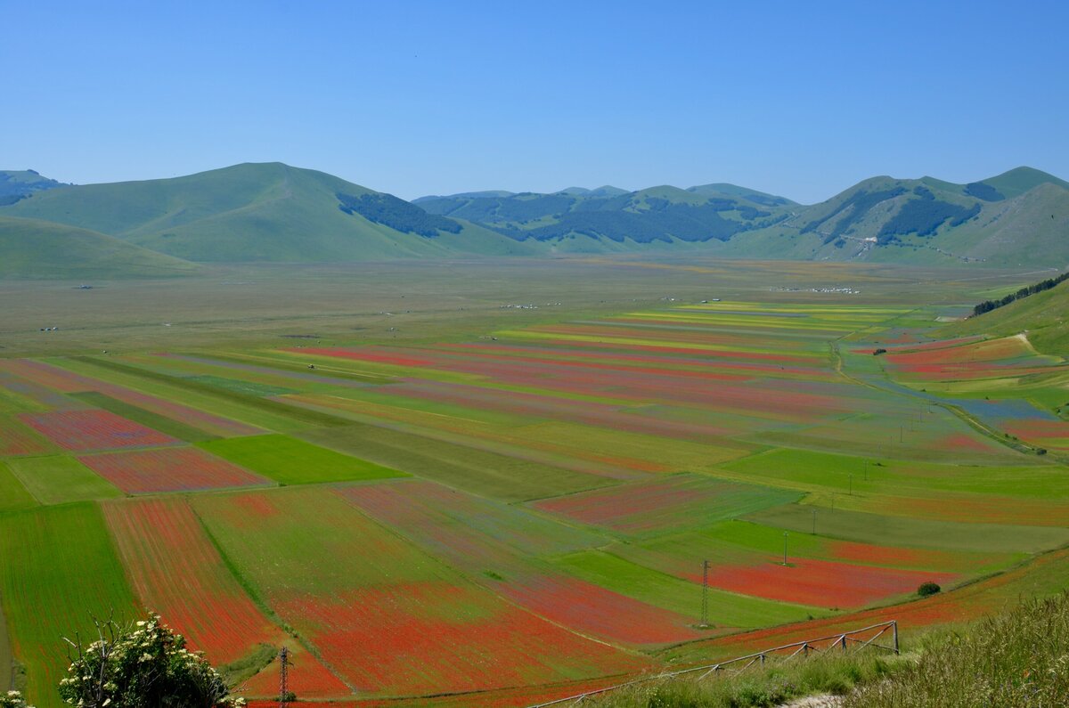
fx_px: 1156
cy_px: 354
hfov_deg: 49.6
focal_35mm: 39
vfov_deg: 34.1
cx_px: 534
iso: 100
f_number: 8
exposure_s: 1/320
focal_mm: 26
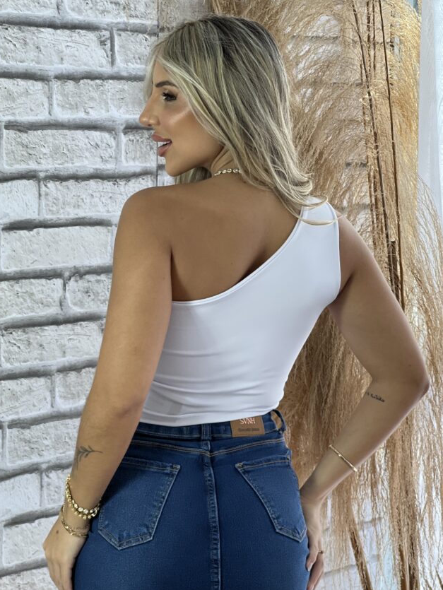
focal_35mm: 86
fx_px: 1466
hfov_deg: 17.2
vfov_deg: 22.7
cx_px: 218
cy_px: 294
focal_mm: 9
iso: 100
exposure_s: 1/120
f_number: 2.8
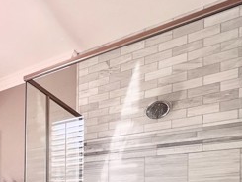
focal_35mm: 34
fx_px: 238
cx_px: -16
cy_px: 200
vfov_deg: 35.7
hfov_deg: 43.5
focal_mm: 1.57
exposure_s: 1/99
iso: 40
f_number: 1.8
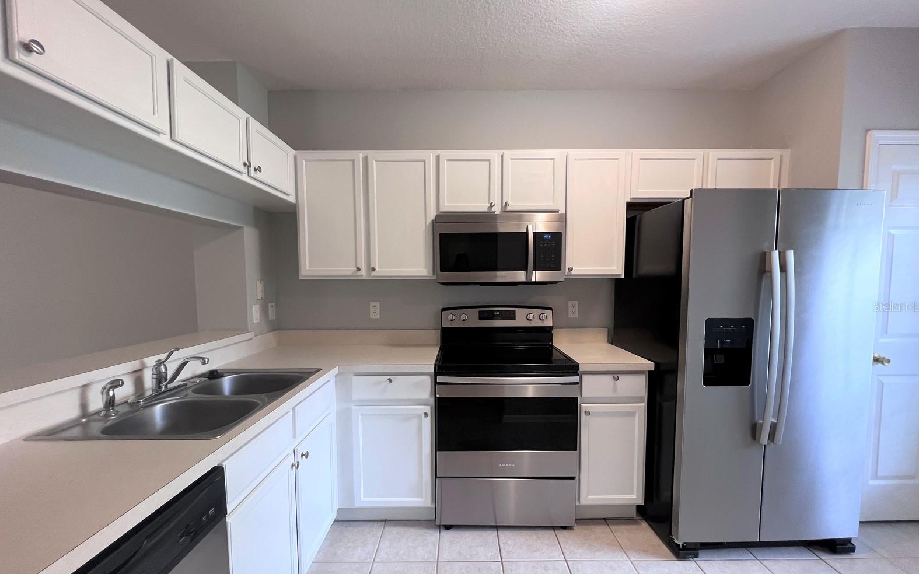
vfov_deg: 78.5
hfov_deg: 105.3
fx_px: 351
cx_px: 462
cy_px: 306
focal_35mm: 14
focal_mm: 1.57
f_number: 1.8
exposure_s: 1/60
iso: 160
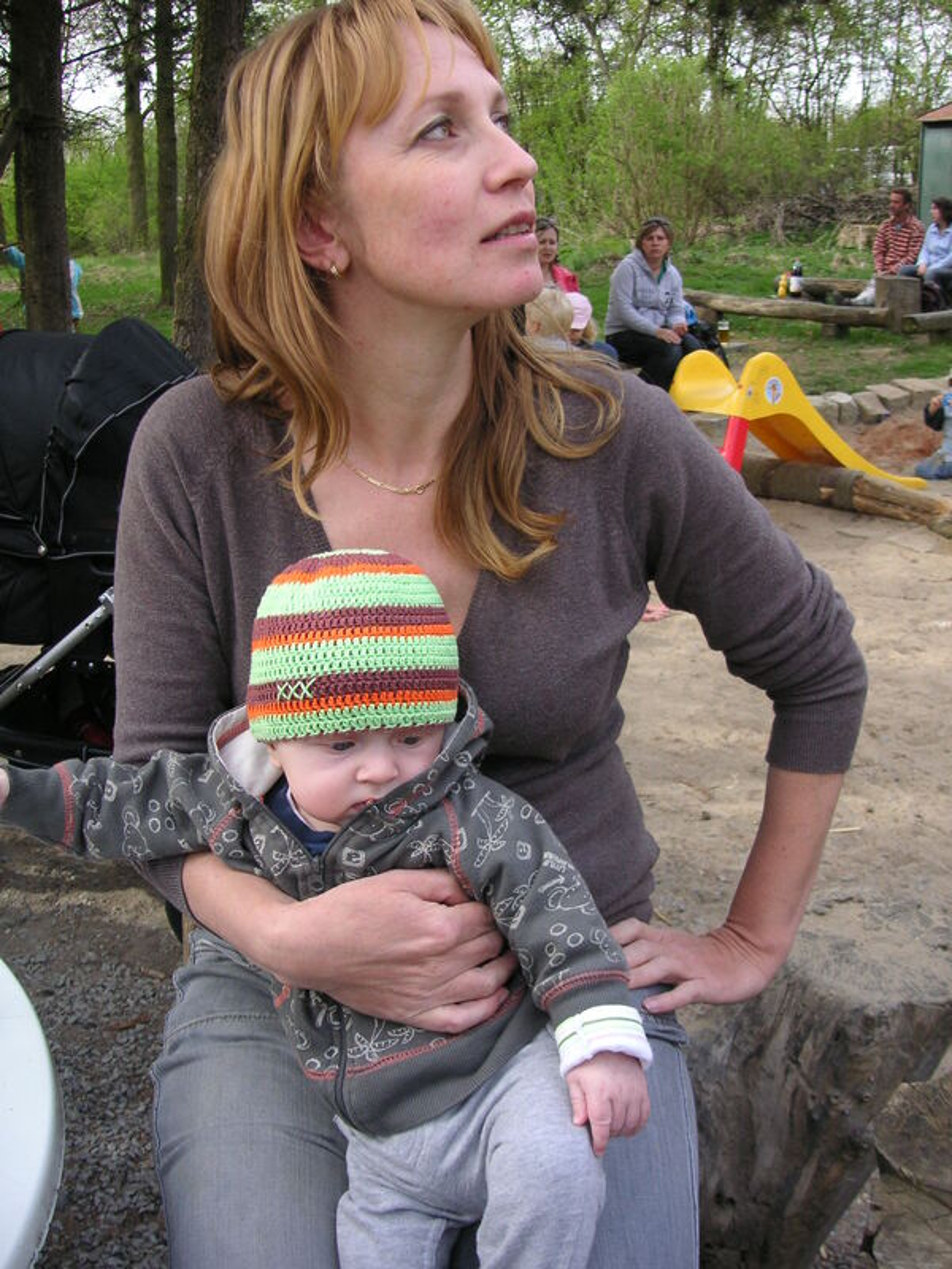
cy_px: 634
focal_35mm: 37
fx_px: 1357
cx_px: 476
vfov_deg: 50.1
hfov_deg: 38.7
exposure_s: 1/180
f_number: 2.8
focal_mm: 6.1
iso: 50
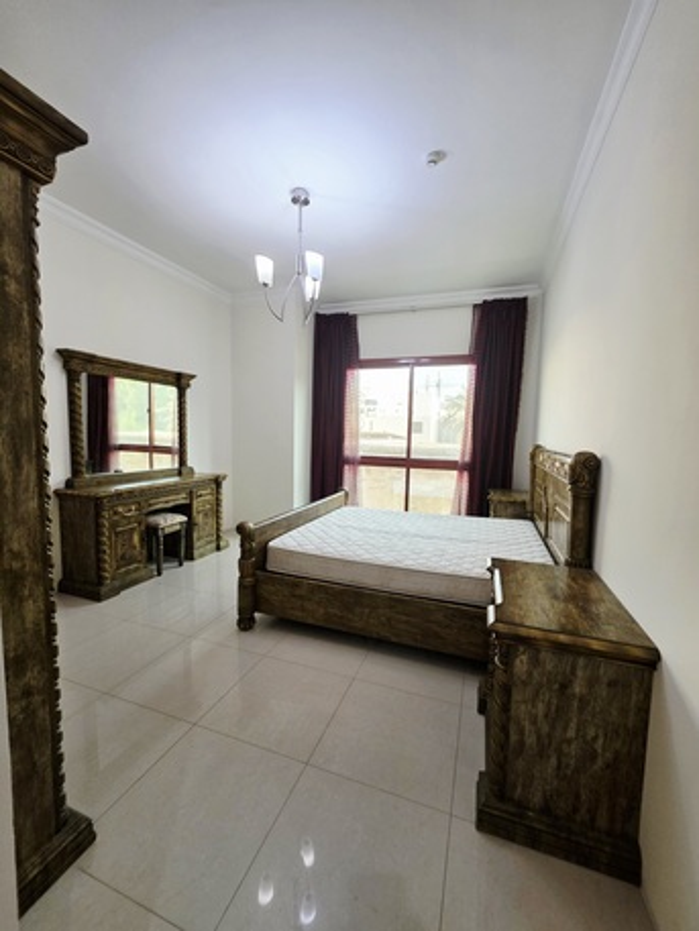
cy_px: 466
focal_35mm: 13
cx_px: 350
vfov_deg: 106.2
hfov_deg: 89.9
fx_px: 350
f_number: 1.9
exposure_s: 1/101
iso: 160
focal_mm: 2.2
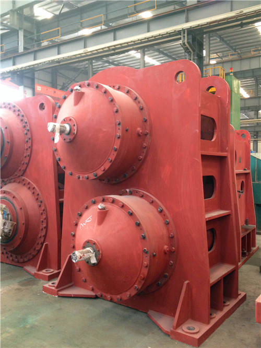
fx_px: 352
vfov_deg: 52.6
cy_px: 174
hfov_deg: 40.7
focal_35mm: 35
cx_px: 130
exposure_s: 1/20
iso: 160
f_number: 2.4
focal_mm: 4.28
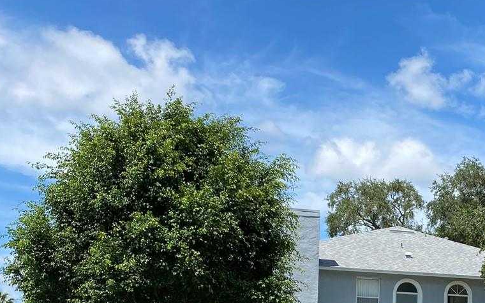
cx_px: 495
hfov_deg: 32.1
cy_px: 348
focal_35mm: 58
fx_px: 767
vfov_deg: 21.1
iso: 32
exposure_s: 1/1866
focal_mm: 4.25
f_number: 1.8
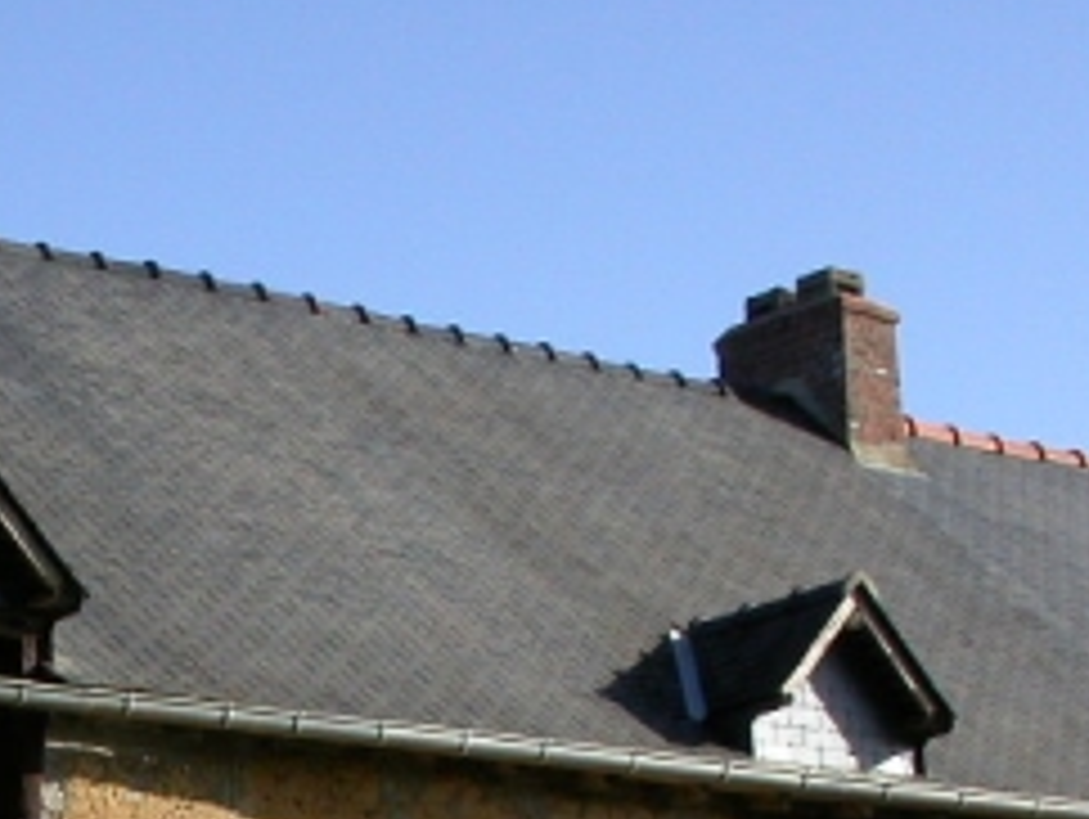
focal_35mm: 107
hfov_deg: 17.9
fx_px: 3370
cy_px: 1053
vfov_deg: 13.4
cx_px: 18
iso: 100
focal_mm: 7.85
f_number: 6.7
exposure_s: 1/304
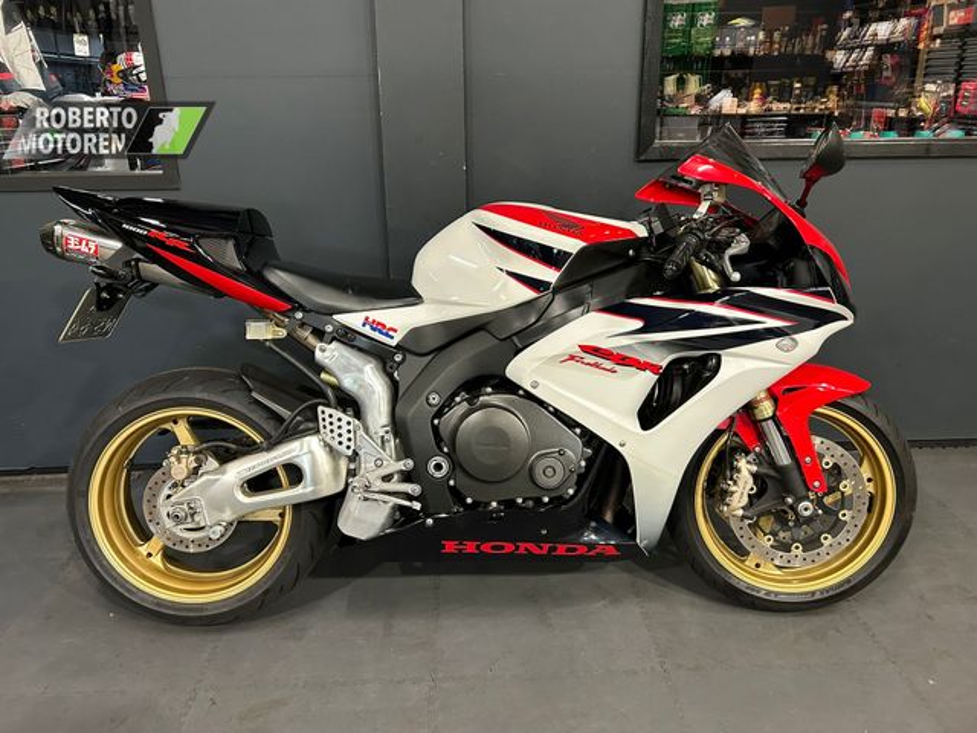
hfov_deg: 67.3
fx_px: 734
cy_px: 366
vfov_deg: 53.1
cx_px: 488
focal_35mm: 26
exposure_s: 1/60
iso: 250
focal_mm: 5.7
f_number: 1.5
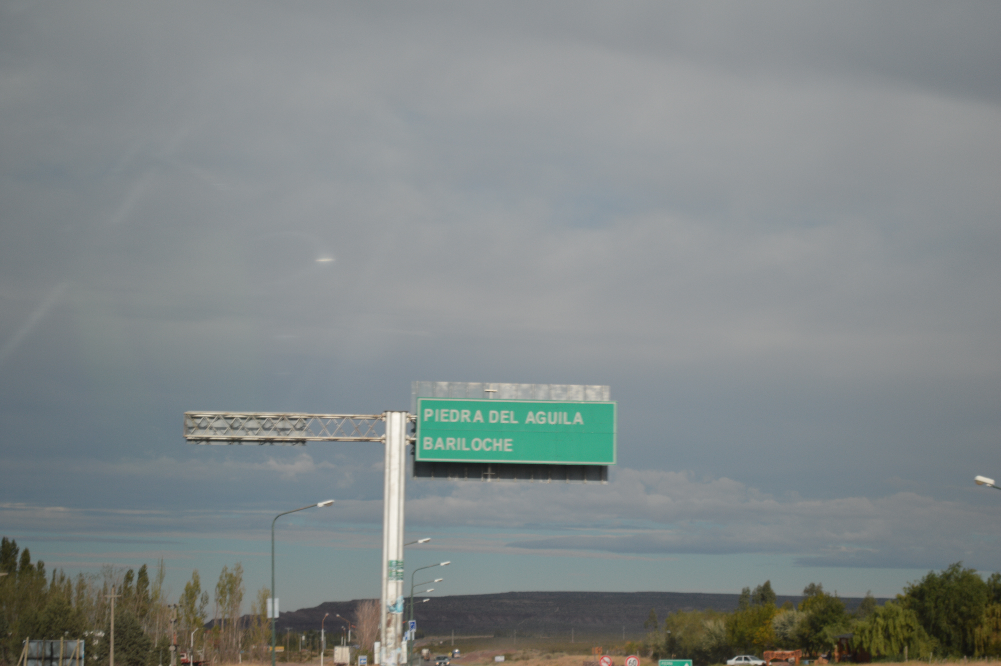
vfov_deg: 17.5
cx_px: 500
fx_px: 2167
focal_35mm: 78
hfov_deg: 26.0
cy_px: 333
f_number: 5.6
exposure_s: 1/125
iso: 110
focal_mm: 52
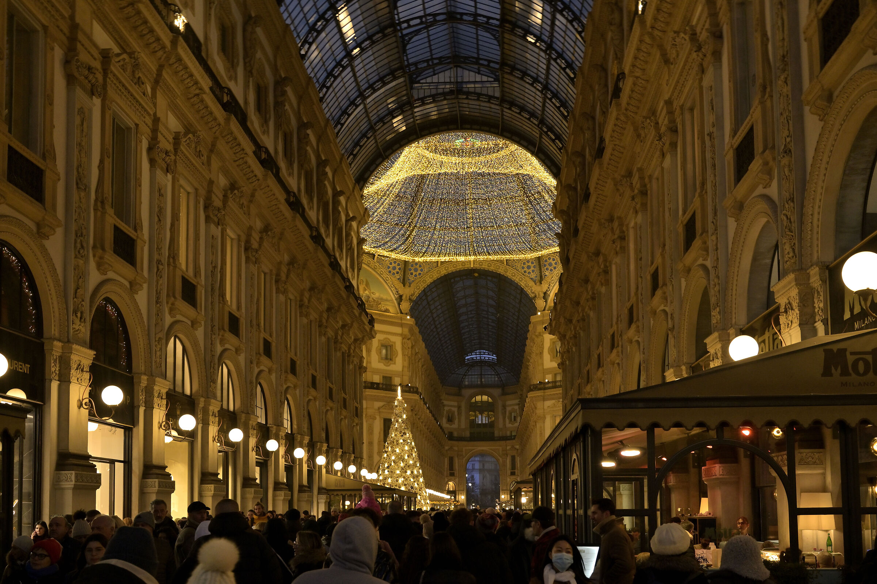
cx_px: 438
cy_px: 292
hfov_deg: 54.5
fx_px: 852
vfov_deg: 37.8
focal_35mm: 35
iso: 2000
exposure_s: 1/80
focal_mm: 35
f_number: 6.3
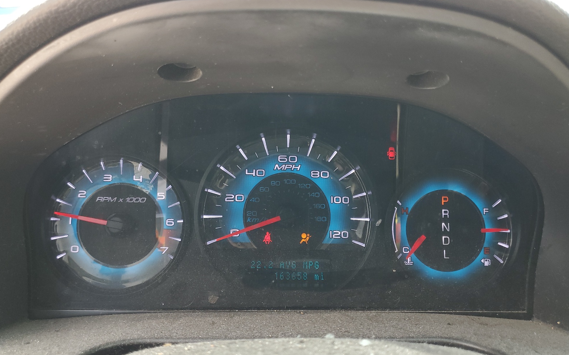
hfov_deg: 66.5
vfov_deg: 44.5
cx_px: 281
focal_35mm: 28
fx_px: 434
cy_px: 166
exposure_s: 1/120
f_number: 1.5
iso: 62
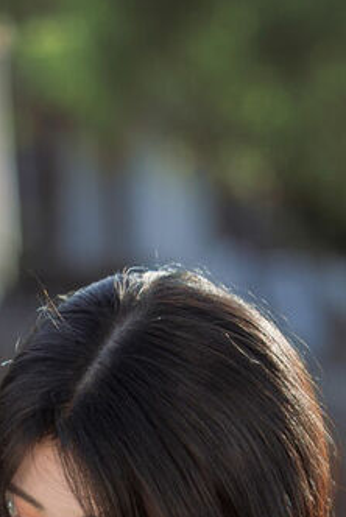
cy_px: 1222
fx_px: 7293
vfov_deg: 4.0
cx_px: 206
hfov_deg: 2.7
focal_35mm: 507
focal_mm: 108
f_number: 2.8
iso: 100
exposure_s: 1/500
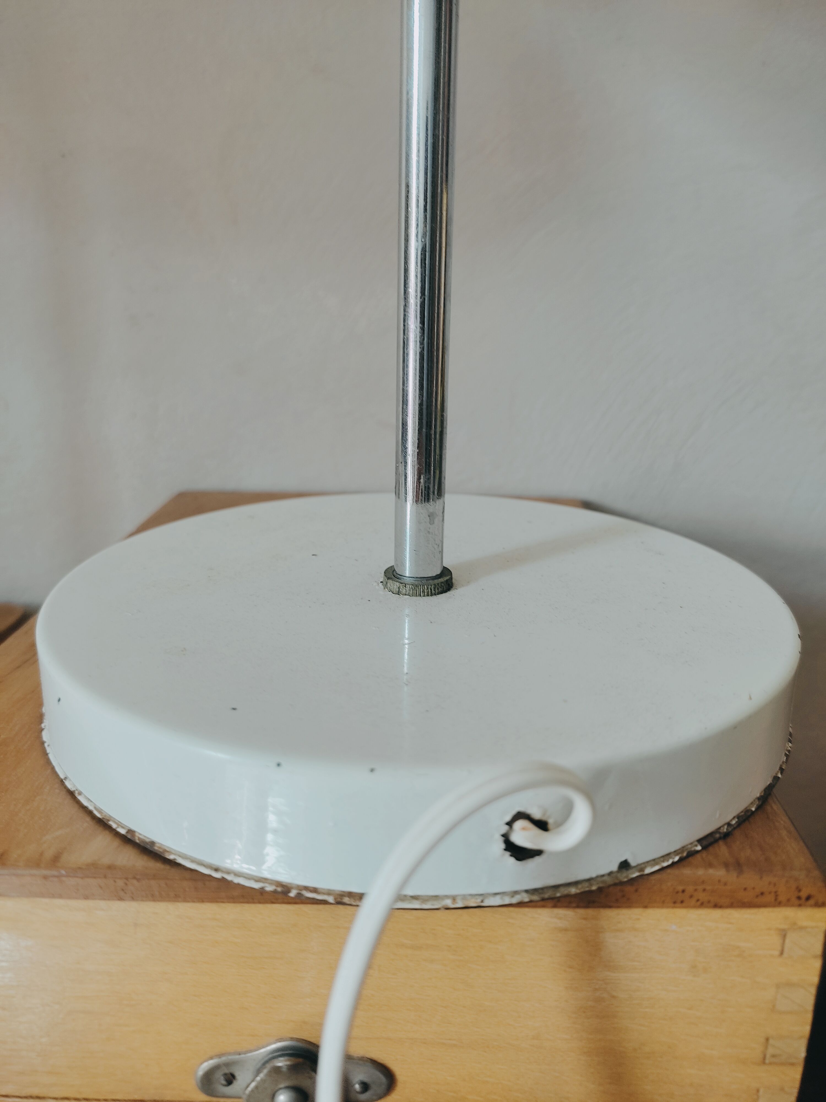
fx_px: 827
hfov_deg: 53.1
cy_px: 551
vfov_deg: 67.3
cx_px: 413
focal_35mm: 26
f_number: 1.79
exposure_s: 1/33
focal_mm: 4.74
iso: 108
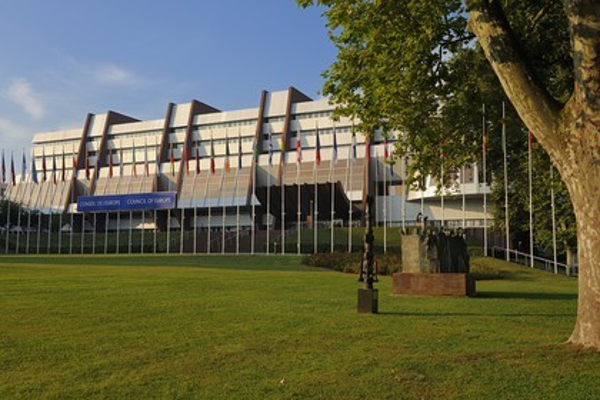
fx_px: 567
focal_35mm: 34
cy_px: 200
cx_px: 300
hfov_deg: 55.8
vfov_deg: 38.9
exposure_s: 1/160
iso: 200
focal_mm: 34
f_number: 9
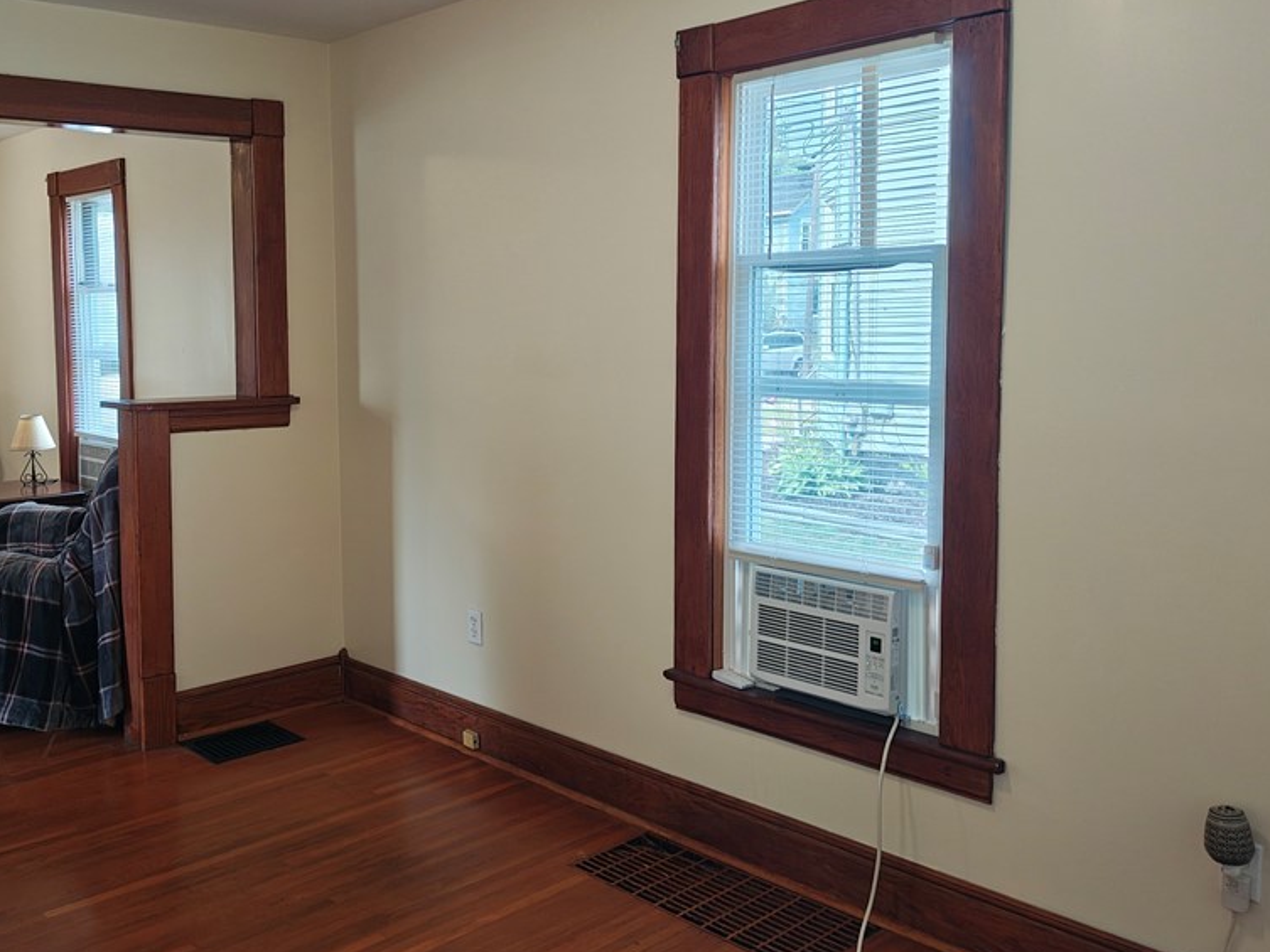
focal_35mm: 34
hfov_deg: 53.2
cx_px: 452
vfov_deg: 41.7
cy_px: 421
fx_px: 1248
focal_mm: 4.68
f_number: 1.7
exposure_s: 1/60
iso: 622
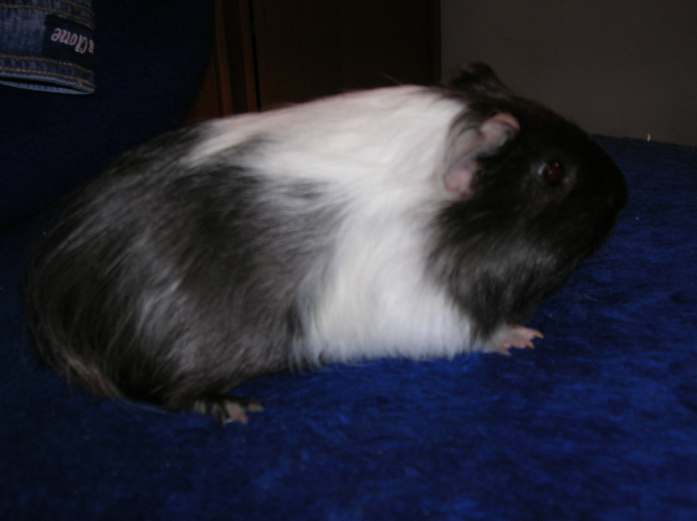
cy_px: 260
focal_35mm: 46
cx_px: 348
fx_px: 925
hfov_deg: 41.3
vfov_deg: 31.5
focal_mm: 7.7
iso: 50
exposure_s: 1/60.1
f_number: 3.2
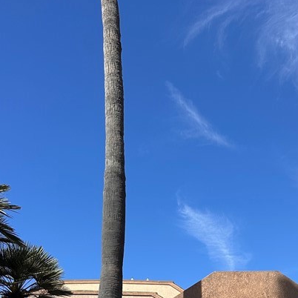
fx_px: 526
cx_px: 248
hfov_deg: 30.7
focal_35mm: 54
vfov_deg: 28.1
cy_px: 347
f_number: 1.78
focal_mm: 6.86
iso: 80
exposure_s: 1/4184
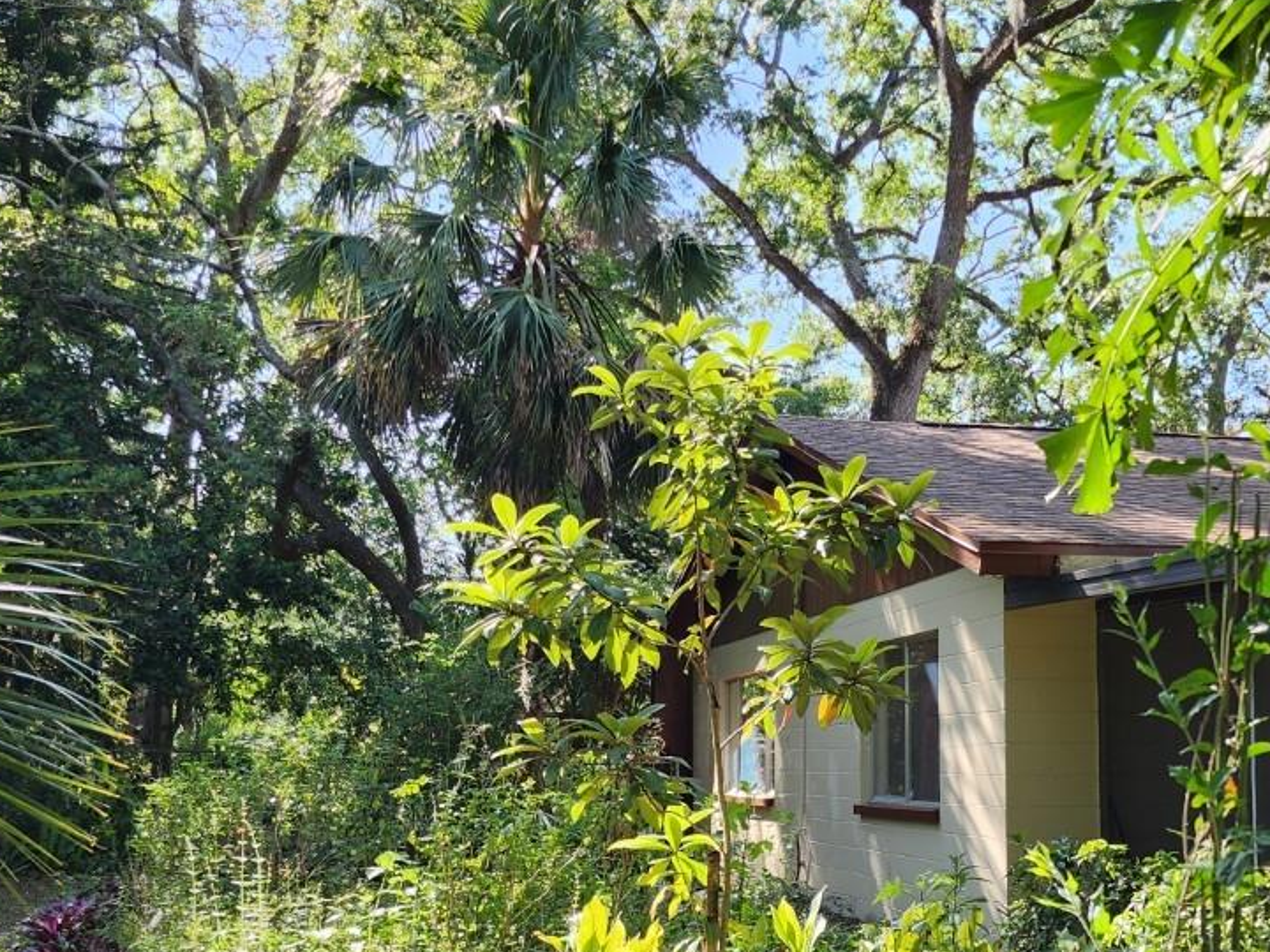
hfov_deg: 40.6
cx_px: 877
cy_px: 675
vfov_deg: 31.1
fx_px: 1688
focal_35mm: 46
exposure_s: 1/180
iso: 12
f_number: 1.8
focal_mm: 6.4
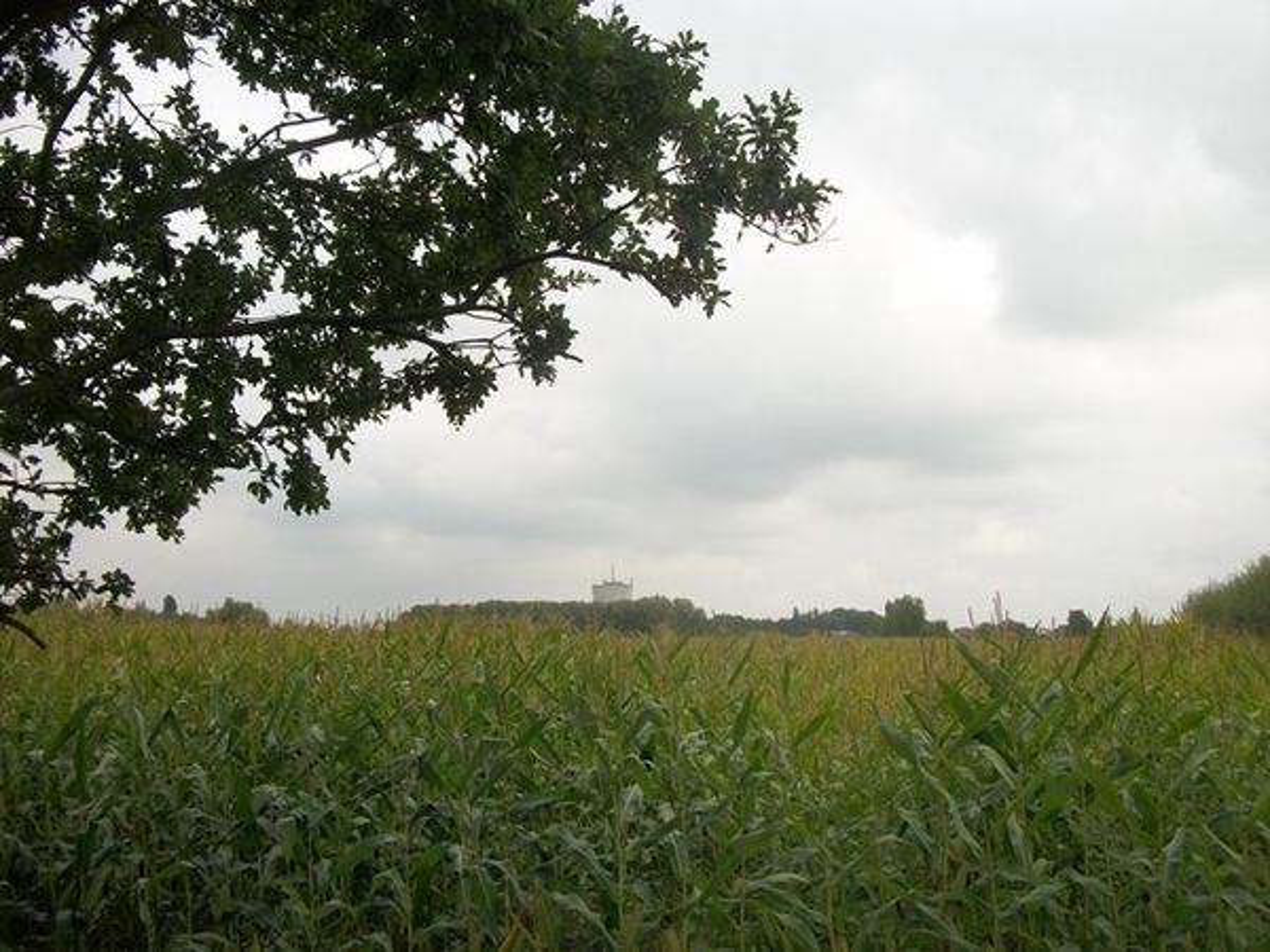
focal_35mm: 32
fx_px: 1174
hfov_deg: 56.8
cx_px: 635
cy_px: 476
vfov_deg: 44.2
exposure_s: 1/100
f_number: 8.8
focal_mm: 5.7
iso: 80
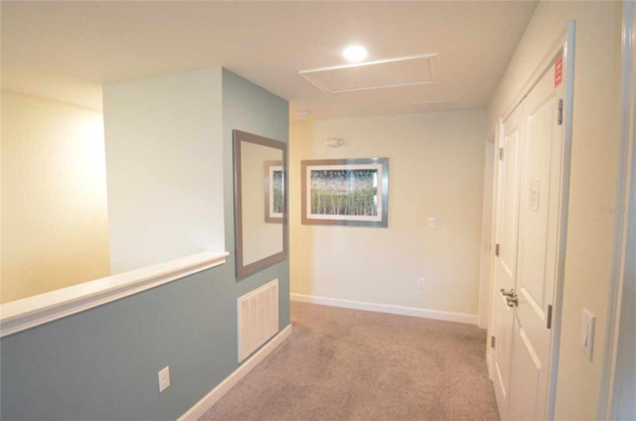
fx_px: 344
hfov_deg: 85.5
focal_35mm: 20
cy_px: 210
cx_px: 318
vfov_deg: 63.0
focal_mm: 13
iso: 2500
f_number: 3.8
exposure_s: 1/45
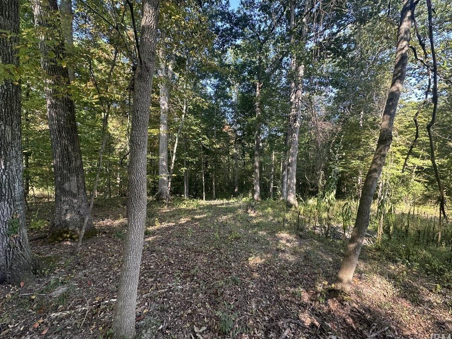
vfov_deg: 81.7
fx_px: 196
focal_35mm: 15
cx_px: 225
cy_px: 166
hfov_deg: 98.2
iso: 50
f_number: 2.2
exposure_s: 1/99
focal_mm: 2.22
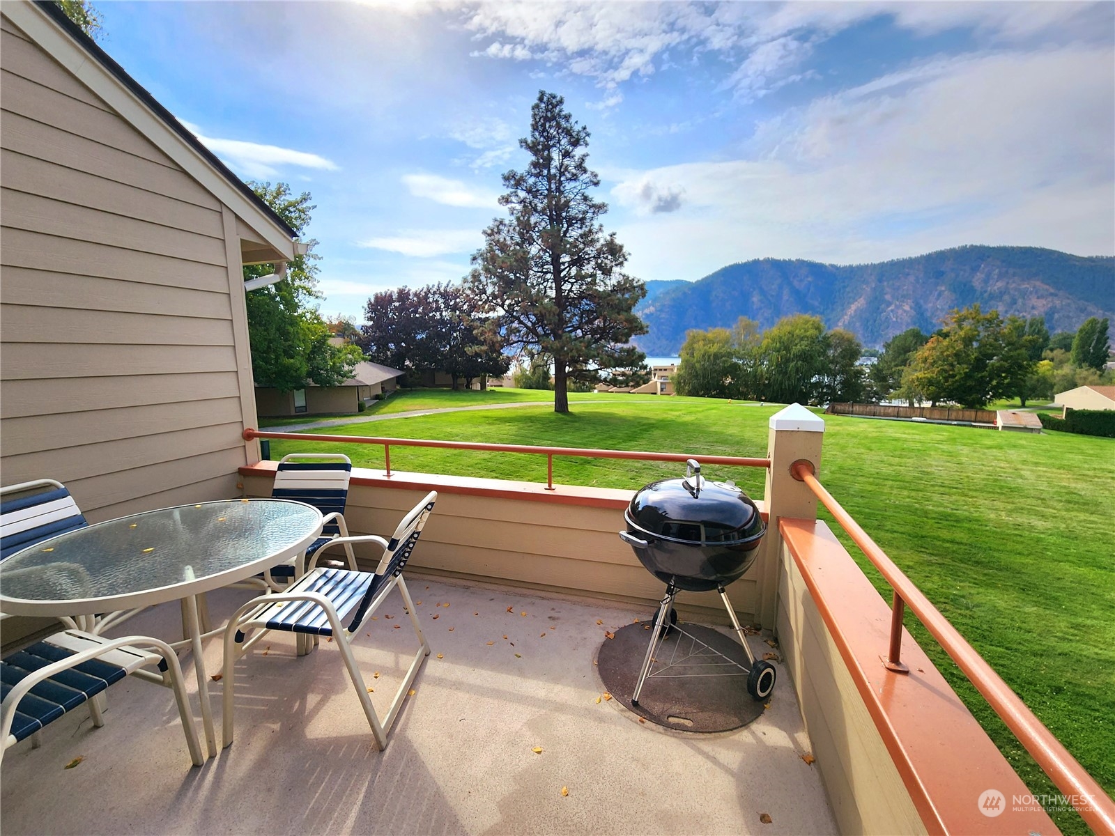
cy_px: 418
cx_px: 558
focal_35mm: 13
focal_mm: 2.2
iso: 50
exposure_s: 1/3333
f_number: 2.2
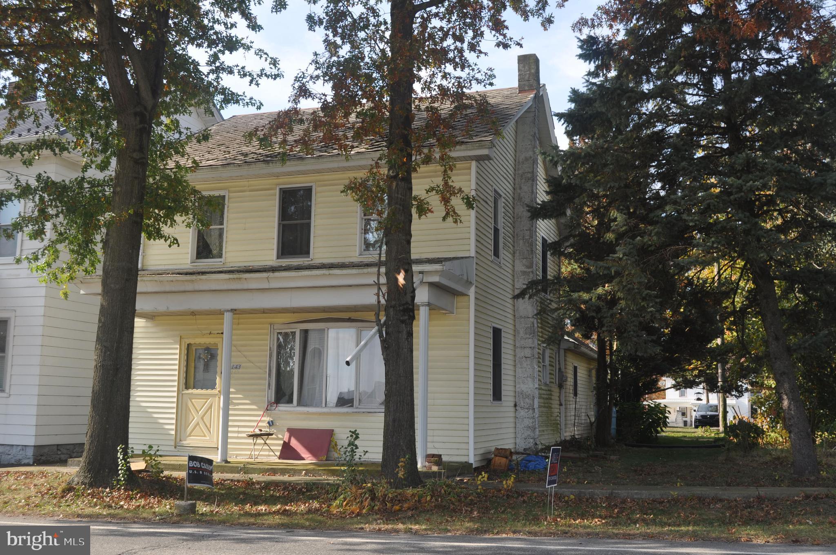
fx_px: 905
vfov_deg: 34.1
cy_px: 278
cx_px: 418
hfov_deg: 49.6
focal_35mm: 39
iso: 200
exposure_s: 1/200
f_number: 8
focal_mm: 26
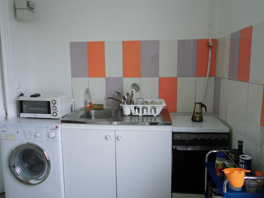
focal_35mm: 26
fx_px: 198
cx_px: 132
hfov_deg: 67.3
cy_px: 99
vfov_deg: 53.1
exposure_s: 1/60
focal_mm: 4.6
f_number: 3.2
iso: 100
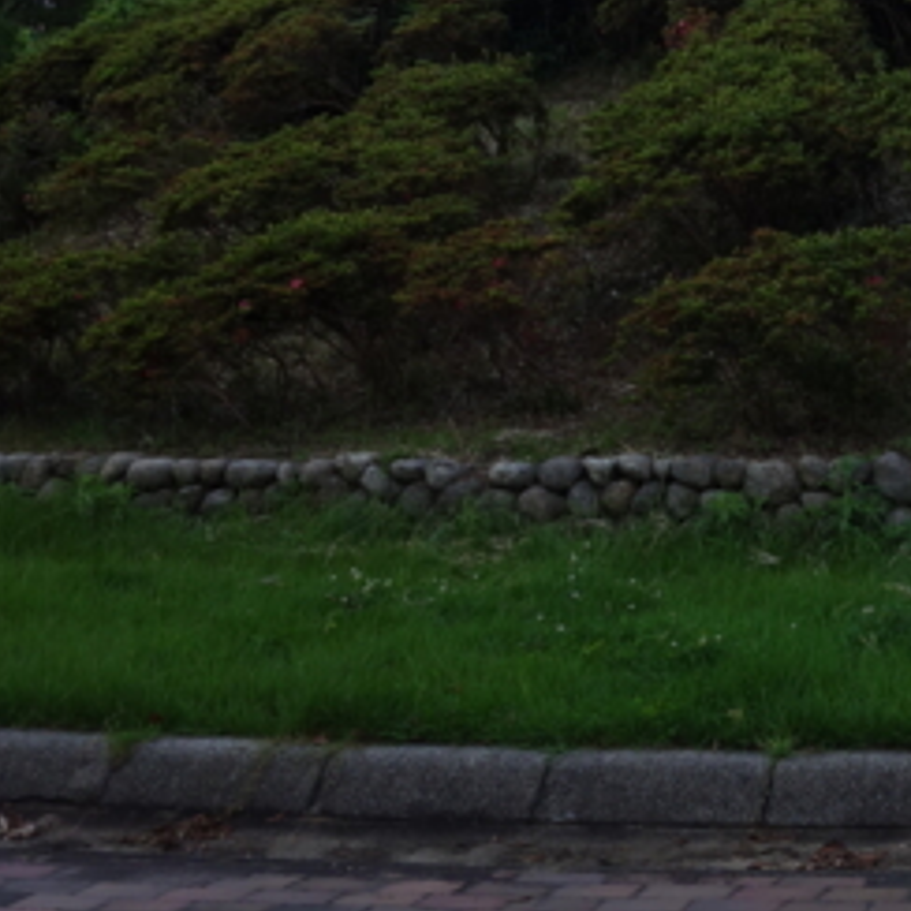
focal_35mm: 78
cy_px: -35
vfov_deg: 21.3
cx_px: 1322
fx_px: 2322
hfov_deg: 19.6
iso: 125
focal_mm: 10.4
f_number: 5.6
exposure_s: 1/250
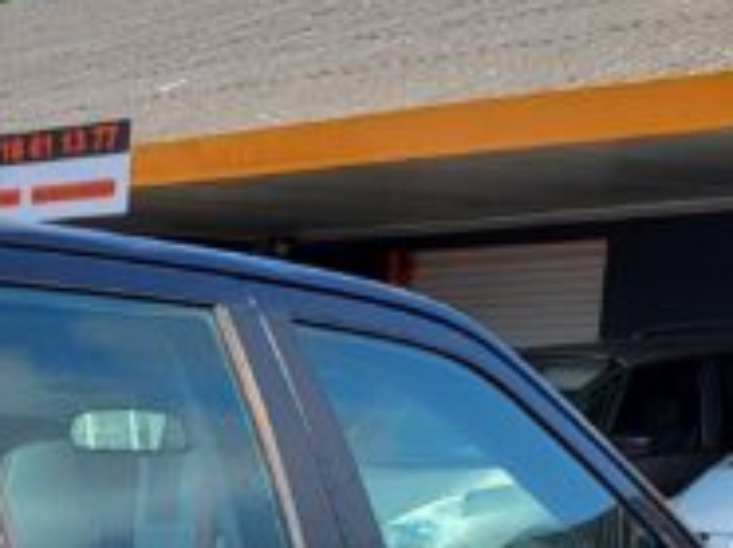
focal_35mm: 112
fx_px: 2369
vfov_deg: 12.0
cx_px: -414
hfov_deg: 15.9
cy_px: 1041
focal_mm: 5.4
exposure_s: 1/2000
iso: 40
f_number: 1.8
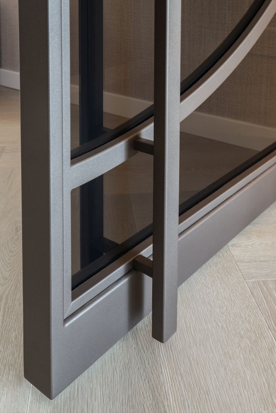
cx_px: 138
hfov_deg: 37.9
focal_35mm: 35
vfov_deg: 54.4
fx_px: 402
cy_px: 206
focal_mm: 35
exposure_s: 4
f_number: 10
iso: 800
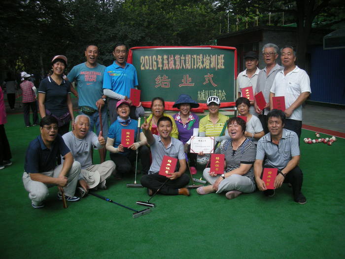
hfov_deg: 52.6
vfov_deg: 40.7
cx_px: 172
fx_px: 349
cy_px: 130
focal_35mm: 35
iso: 100
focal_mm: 5.8
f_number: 7.9
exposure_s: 1/116
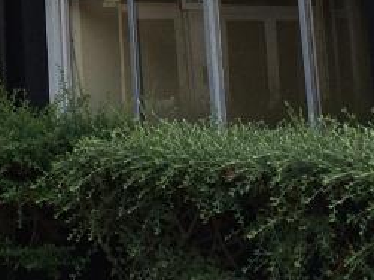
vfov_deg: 9.3
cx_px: -124
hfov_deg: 12.9
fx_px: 1598
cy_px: -292
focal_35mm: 148
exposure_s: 1/451
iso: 32
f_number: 2.2
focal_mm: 4.15
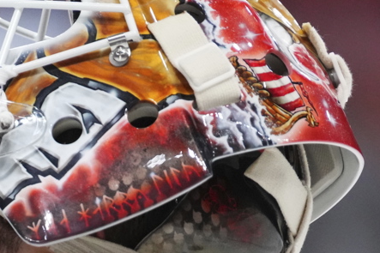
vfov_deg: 1.6
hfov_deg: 2.4
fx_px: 9074
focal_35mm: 860
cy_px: 263
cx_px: 6
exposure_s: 1/2000
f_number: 4
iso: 5000
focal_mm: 280
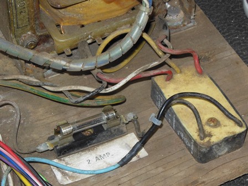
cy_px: 93
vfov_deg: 19.4
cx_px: 124
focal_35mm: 76
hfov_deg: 25.7
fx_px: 544
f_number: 4.4
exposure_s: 1/60
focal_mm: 13.6
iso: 125
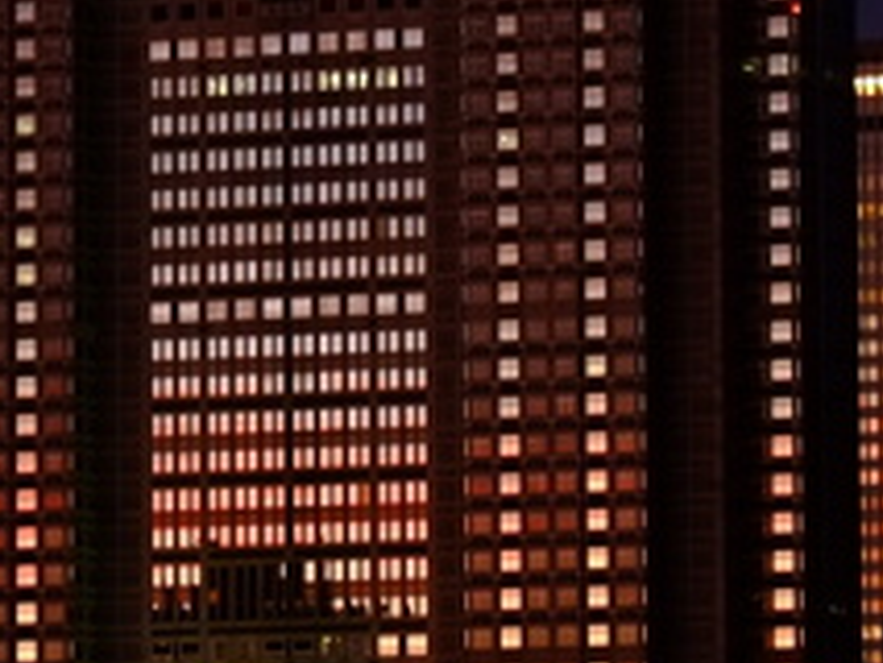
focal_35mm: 383
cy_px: 182
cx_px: 303
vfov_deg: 3.9
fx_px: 9775
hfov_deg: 5.2
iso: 200
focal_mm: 55
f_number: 3.5
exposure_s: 1/4
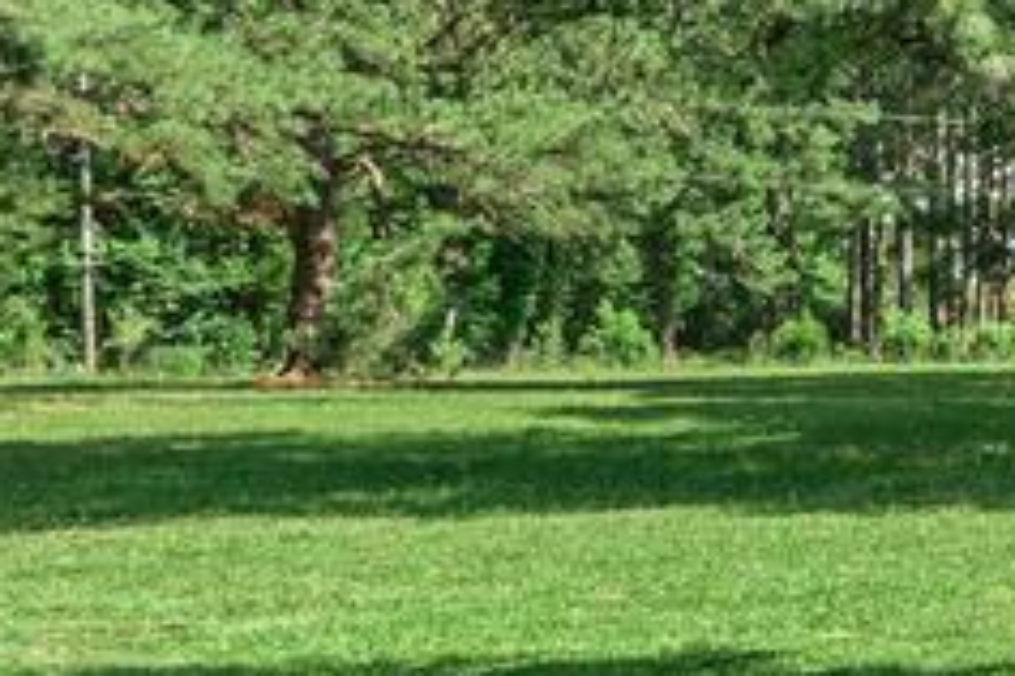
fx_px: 2396
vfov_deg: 16.1
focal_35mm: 85
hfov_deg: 16.0
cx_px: 2240
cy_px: 308
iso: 1000
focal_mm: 14
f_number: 8
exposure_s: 1/1000
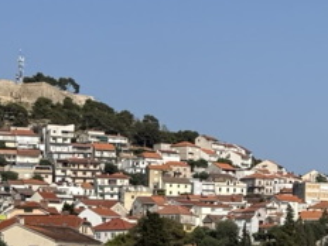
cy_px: 167
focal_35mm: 124
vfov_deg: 11.9
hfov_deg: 14.7
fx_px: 1175
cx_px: 508
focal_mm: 6.76
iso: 80
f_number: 1.78
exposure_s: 1/6711
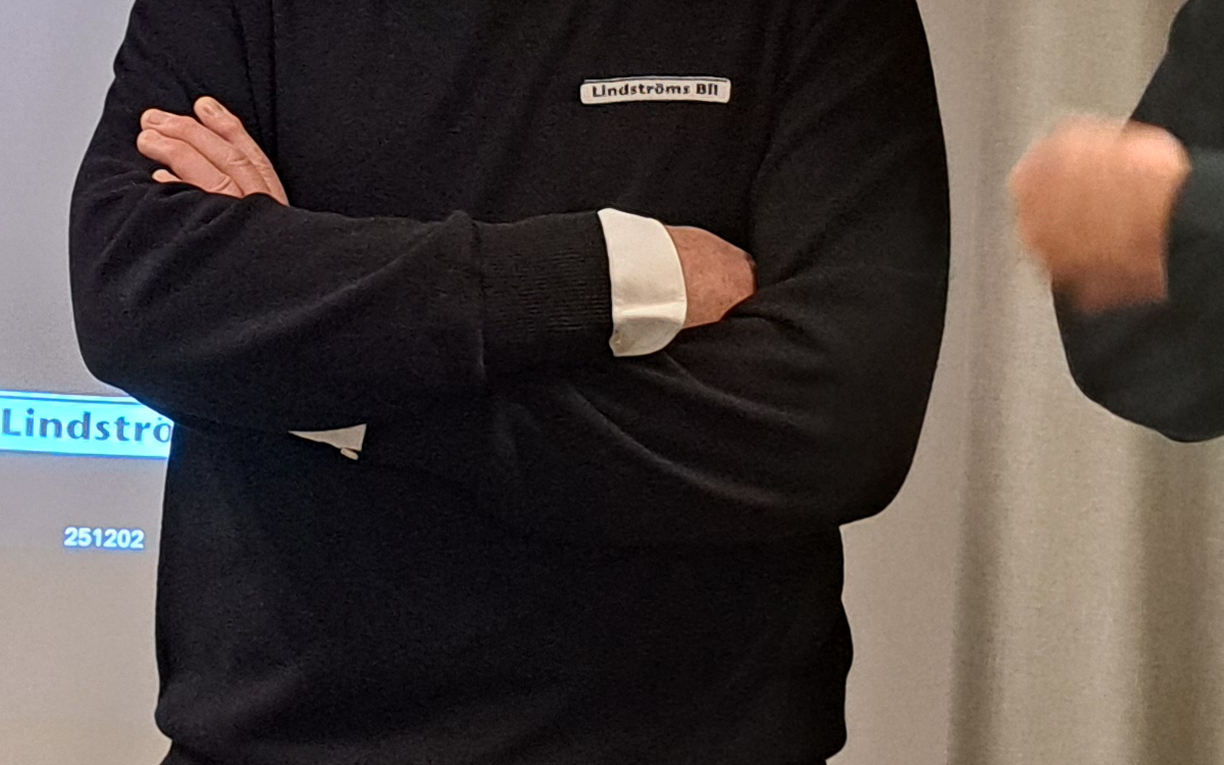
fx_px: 3269
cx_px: -70
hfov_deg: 20.4
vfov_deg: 13.3
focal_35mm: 98
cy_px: 131
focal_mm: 5.23
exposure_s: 1/50
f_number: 1.8
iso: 400
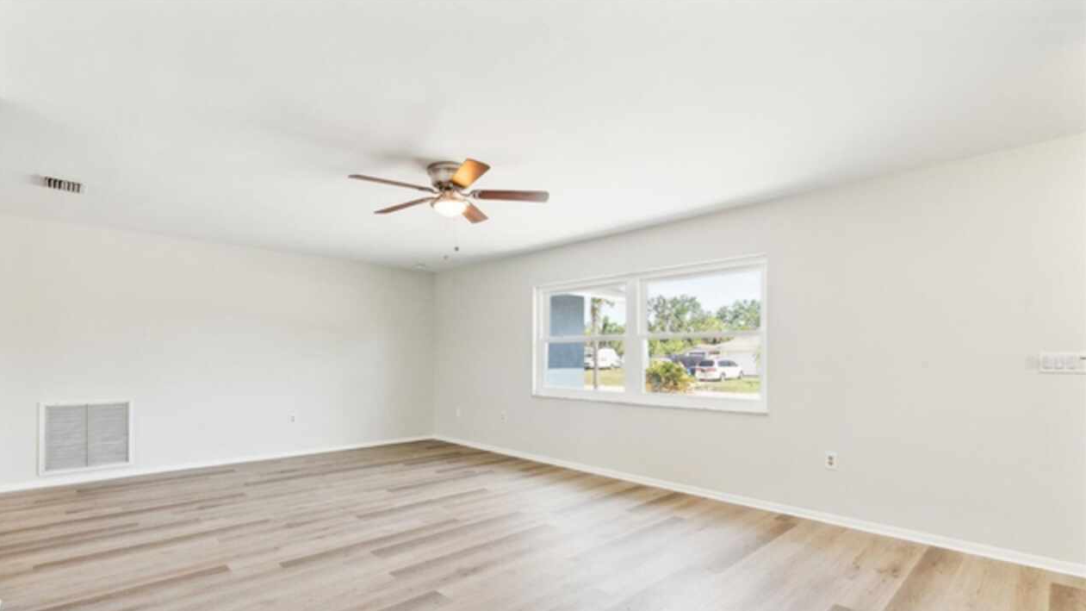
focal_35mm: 17
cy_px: 363
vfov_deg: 63.4
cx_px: 536
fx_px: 489
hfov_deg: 95.9
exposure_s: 1/160
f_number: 9
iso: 1600
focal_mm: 16
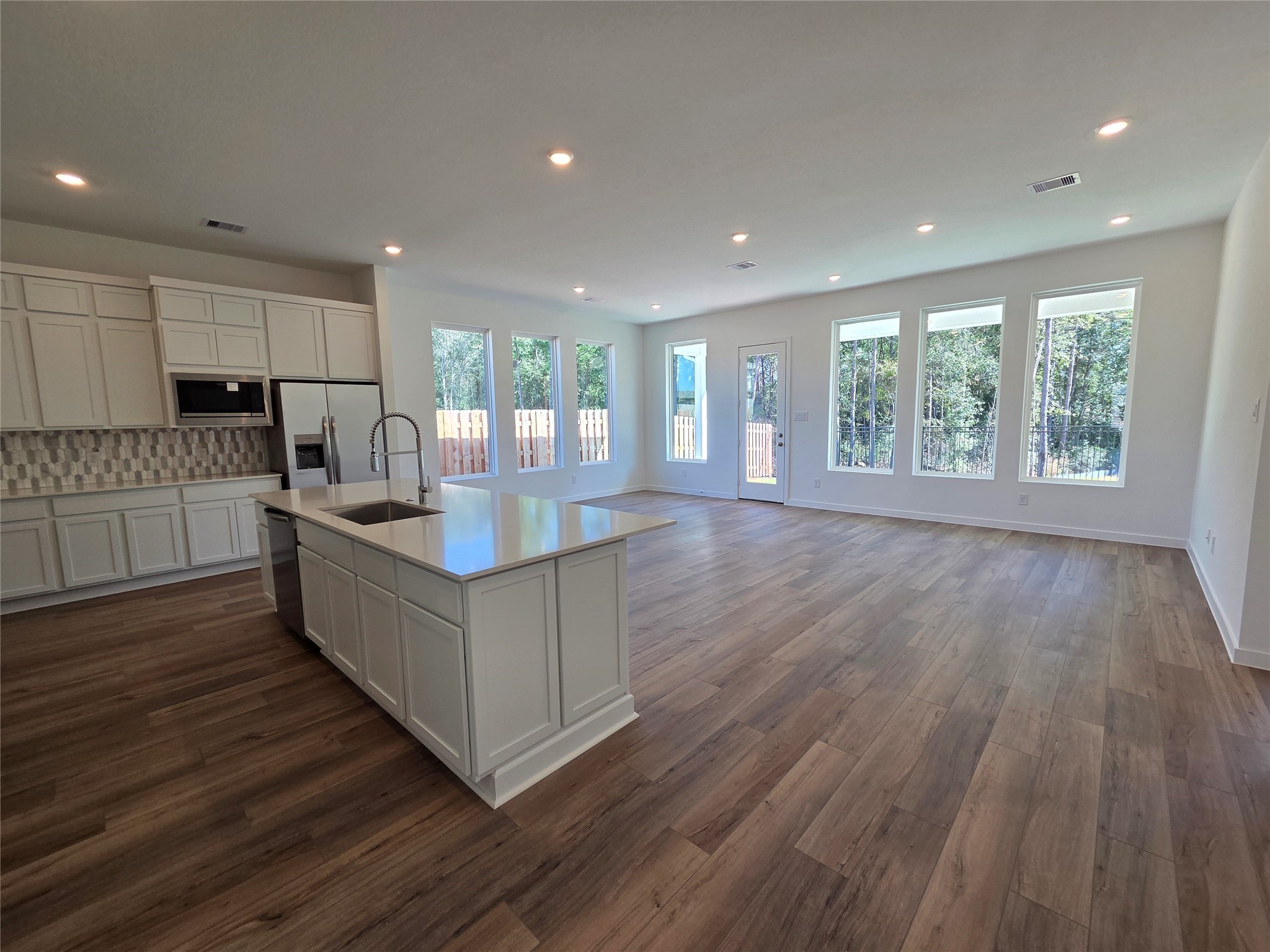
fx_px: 477
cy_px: 476
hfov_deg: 106.2
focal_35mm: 13
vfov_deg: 89.9
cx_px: 635
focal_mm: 2.2
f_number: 2.2
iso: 64
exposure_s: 1/120
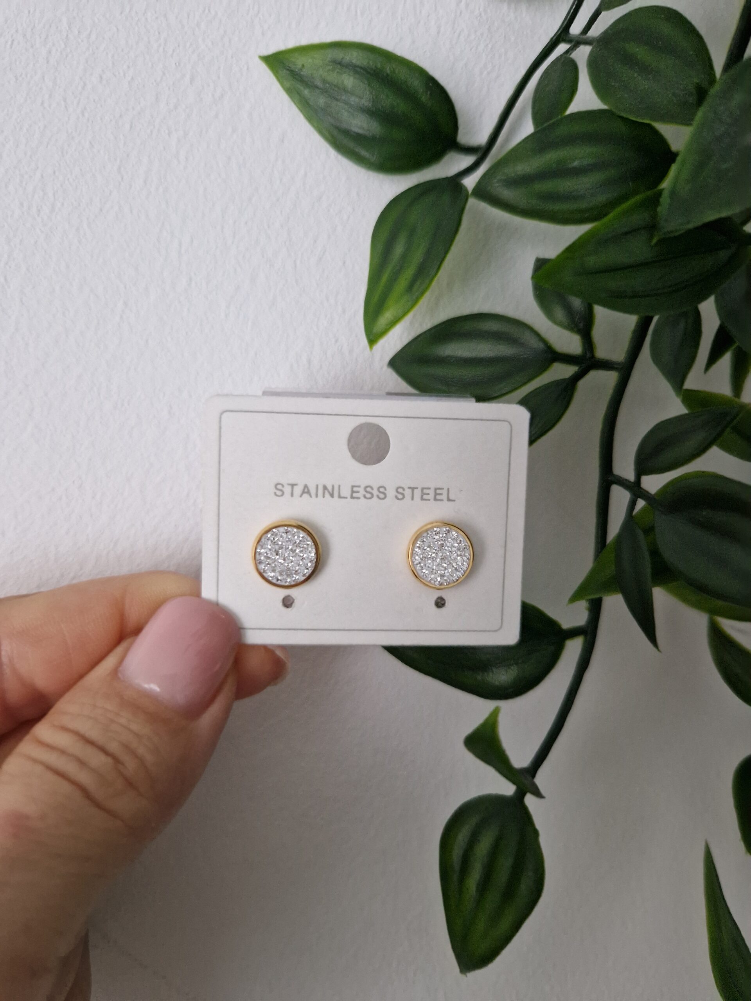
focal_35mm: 23
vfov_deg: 73.9
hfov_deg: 58.9
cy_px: 500
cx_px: 376
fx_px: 665
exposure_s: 1/100
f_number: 1.8
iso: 80
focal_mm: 5.4
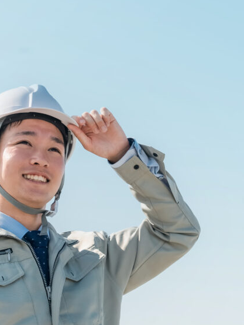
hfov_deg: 12.0
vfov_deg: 15.9
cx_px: 116
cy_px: 193
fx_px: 1165
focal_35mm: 124
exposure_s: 1/500
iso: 100
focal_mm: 70
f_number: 5.6
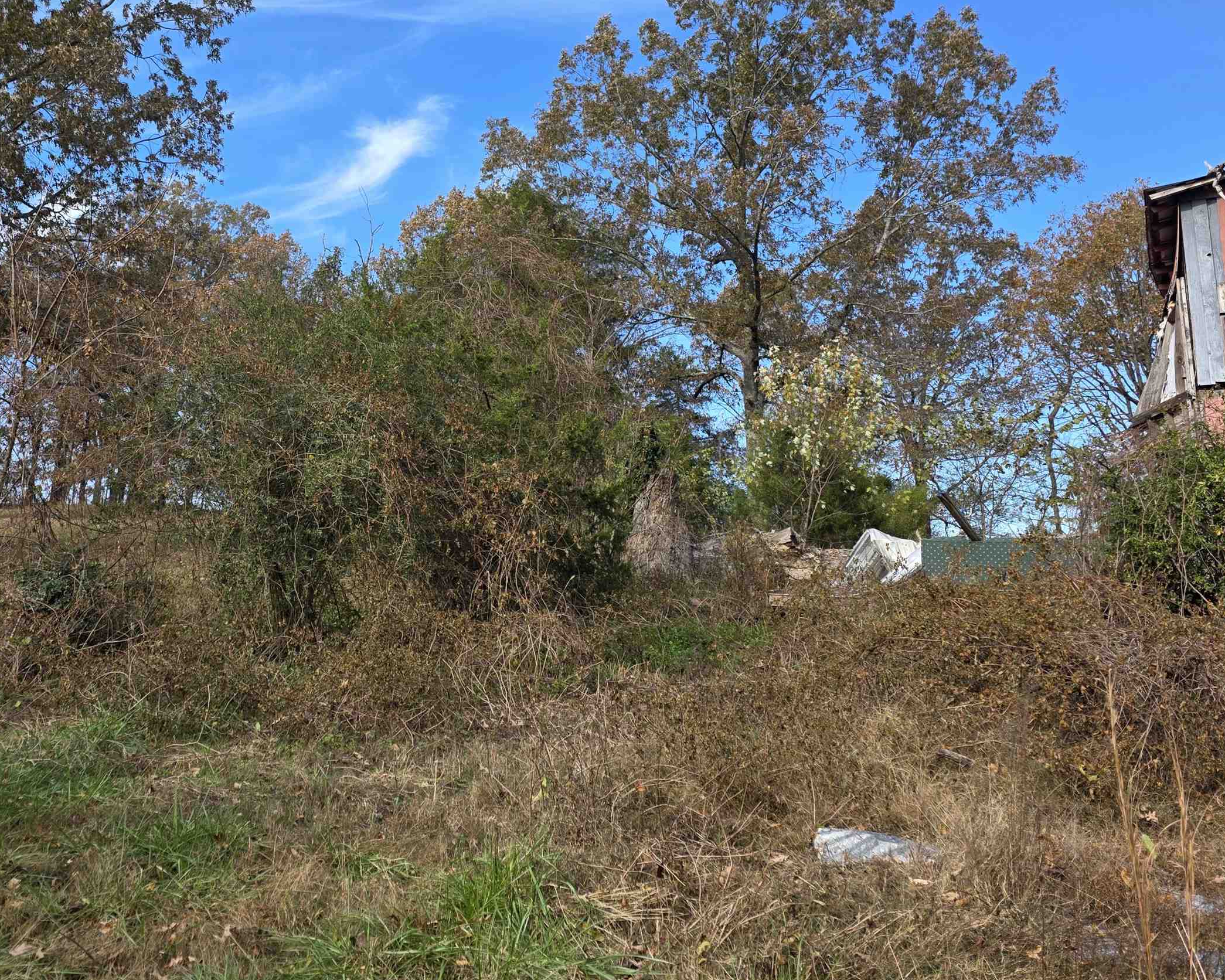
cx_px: 473
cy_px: 355
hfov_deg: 53.7
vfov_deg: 44.1
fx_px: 1196
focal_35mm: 33
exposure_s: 1/1849
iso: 80
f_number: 1.7
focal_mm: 6.3
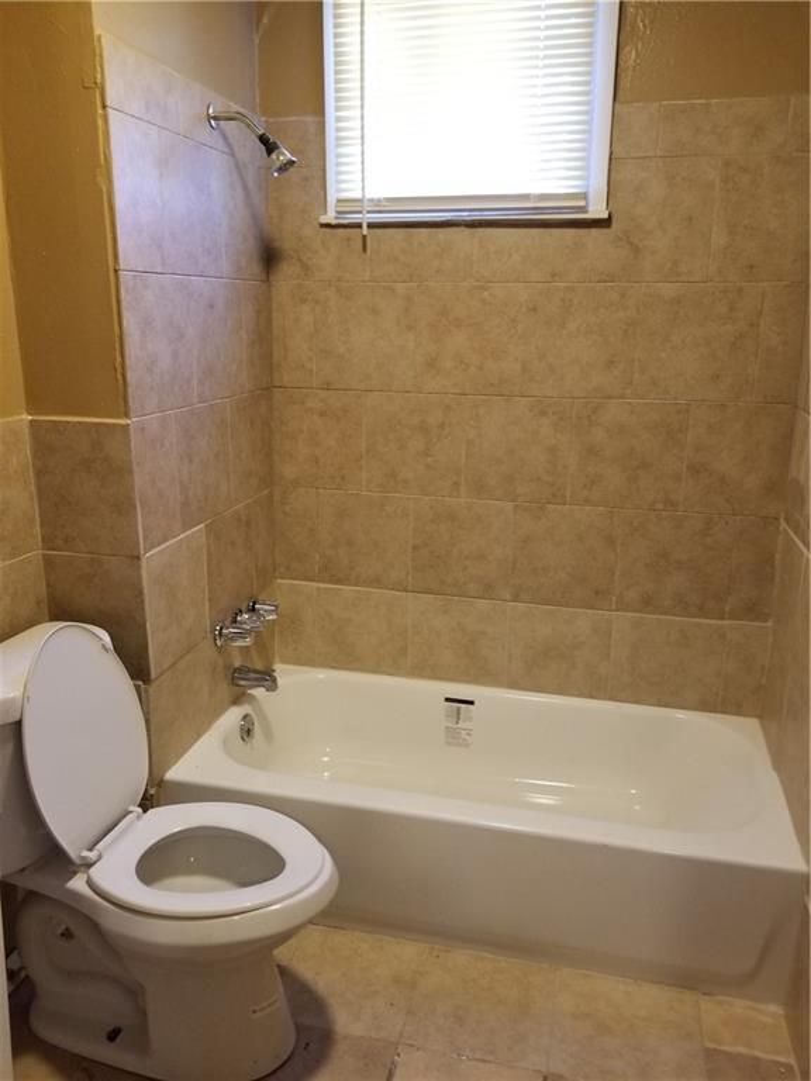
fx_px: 812
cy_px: 540
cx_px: 406
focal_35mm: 26
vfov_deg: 67.3
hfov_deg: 53.1
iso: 200
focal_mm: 4.25
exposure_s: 1/30
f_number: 1.7
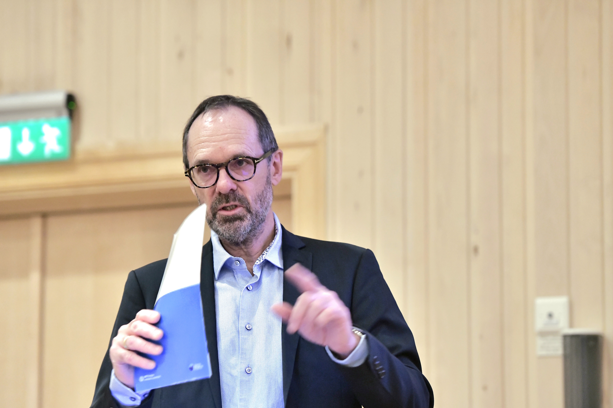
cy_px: 229
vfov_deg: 8.5
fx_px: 2741
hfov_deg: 12.8
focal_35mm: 161
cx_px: 305
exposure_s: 1/80
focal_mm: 140
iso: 2500
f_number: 3.2
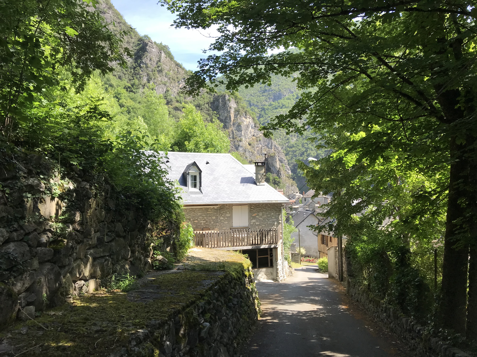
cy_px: 178
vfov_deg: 49.7
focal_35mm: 28
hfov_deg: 63.4
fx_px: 386
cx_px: 238
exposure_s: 1/643
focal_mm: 3.99
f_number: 1.8
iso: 20
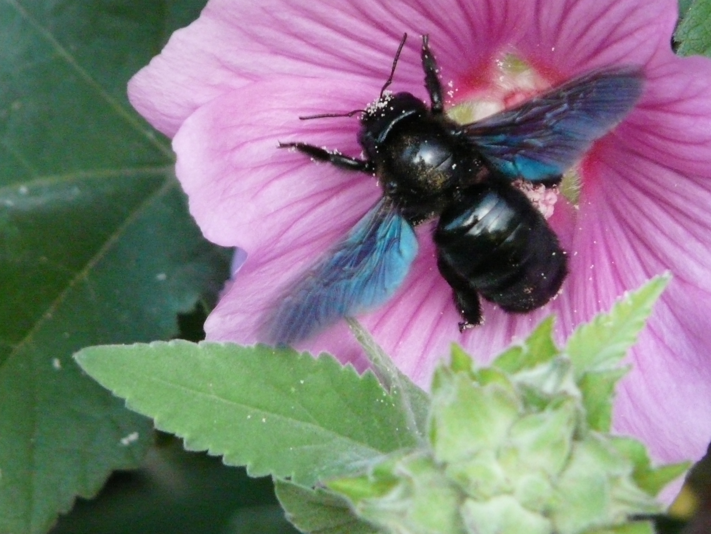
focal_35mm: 803
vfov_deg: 1.9
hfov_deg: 2.5
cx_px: 356
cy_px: 267
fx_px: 16493
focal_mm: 82.8
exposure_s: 1/500
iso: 640
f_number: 4.2
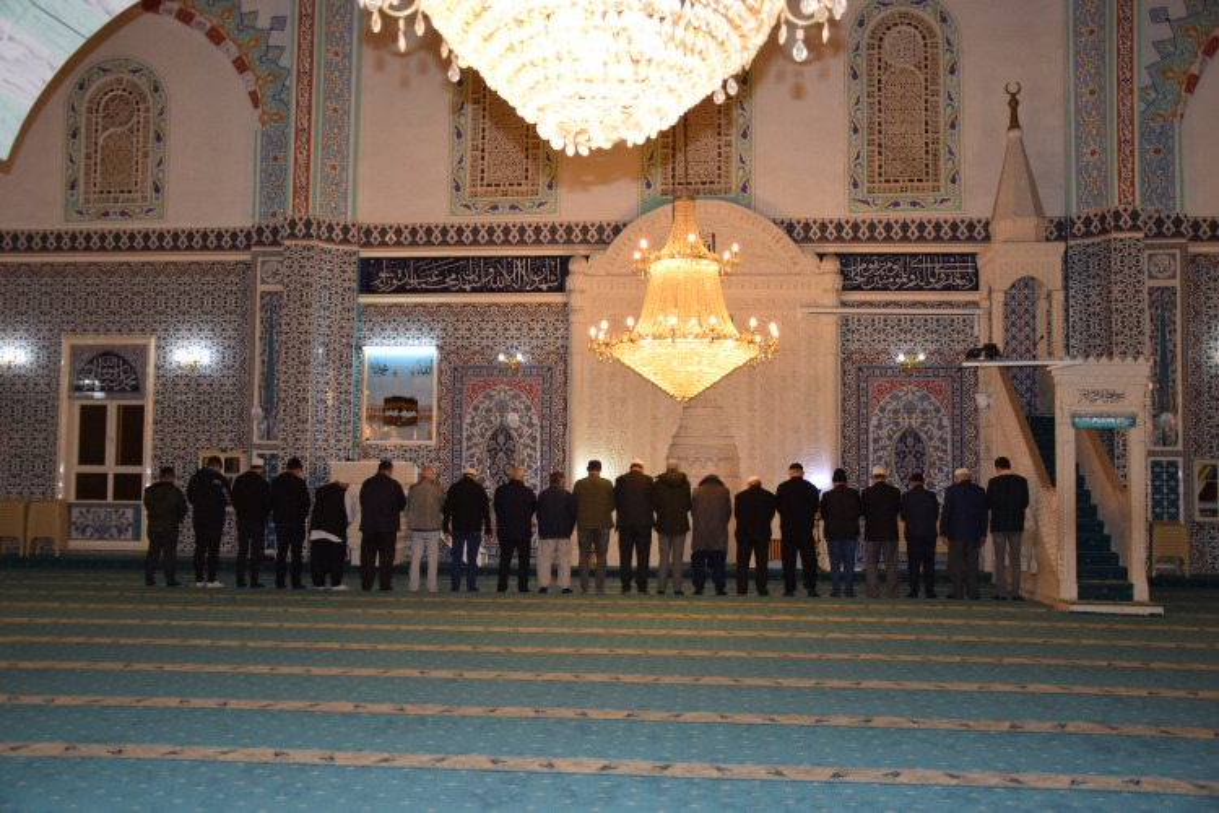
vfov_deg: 40.0
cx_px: 610
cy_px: 406
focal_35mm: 33
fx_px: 1117
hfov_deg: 57.2
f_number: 4.5
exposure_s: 1/80
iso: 800
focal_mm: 22
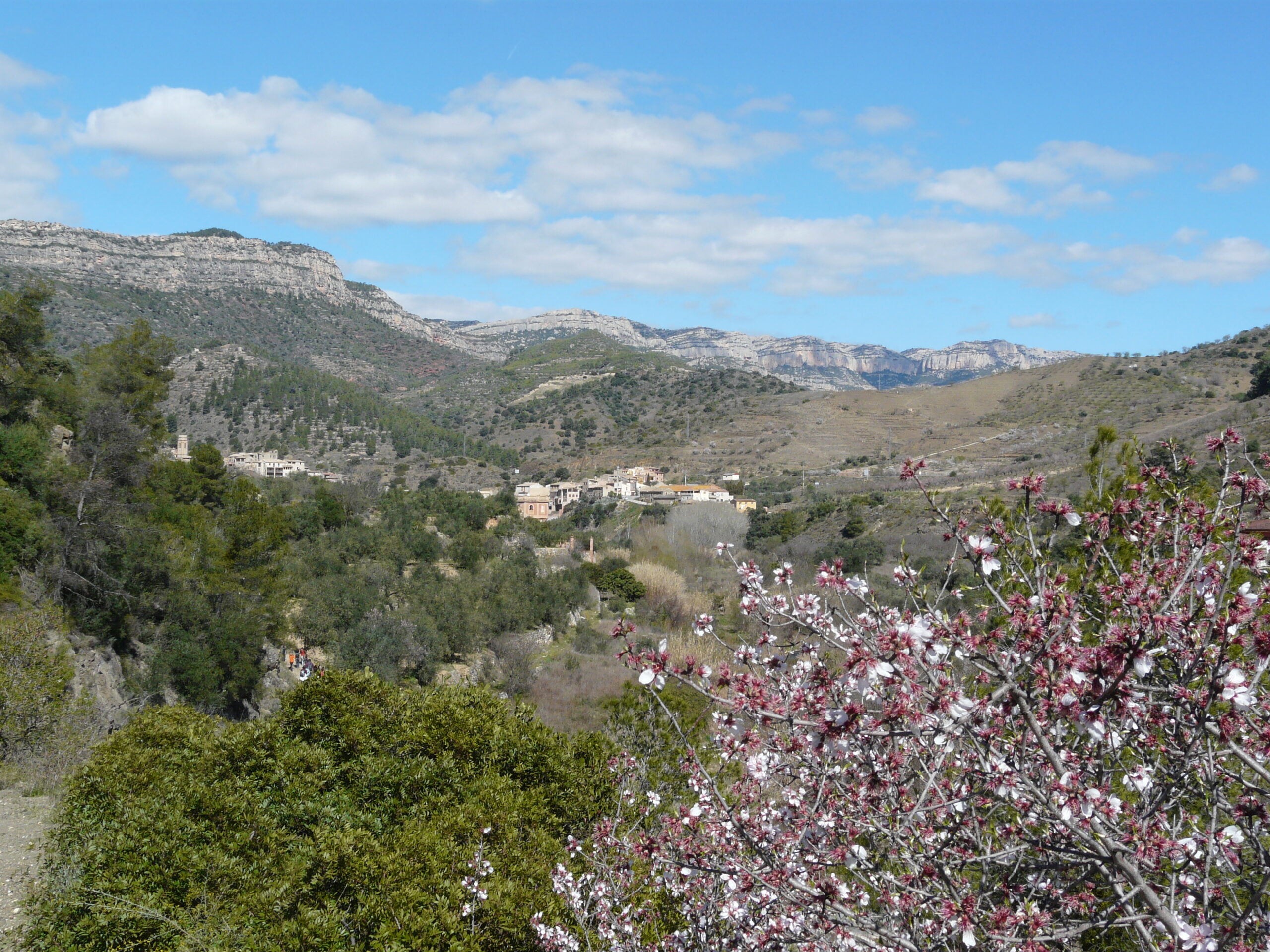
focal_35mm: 48
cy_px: 476
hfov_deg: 39.7
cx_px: 635
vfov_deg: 30.3
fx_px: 1761
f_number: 5.6
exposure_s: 1/500
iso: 100
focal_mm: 7.9
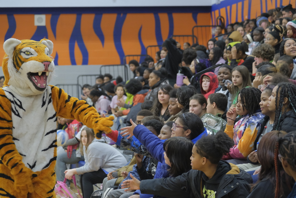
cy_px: 99
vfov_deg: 11.4
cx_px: 148
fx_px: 987
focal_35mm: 120
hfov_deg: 17.1
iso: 5000
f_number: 4
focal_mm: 80
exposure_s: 1/120
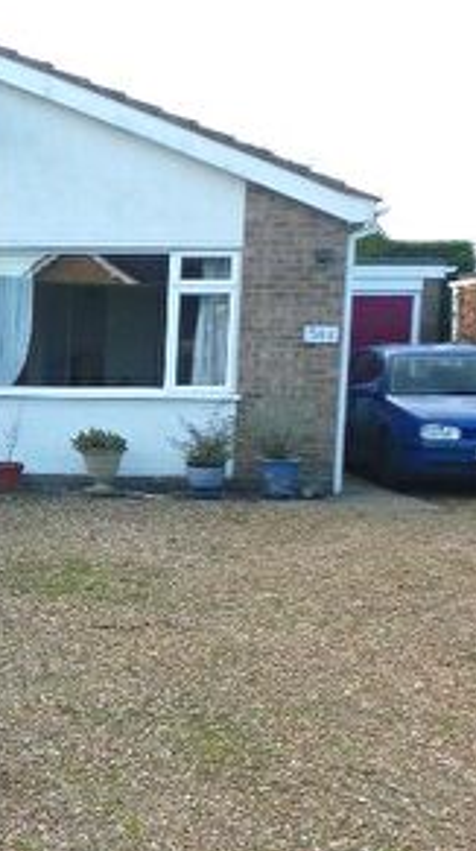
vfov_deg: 33.2
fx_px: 1418
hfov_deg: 16.6
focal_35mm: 63
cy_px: 540
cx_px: -315
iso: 100
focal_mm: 4.3
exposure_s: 1/100
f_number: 3.3
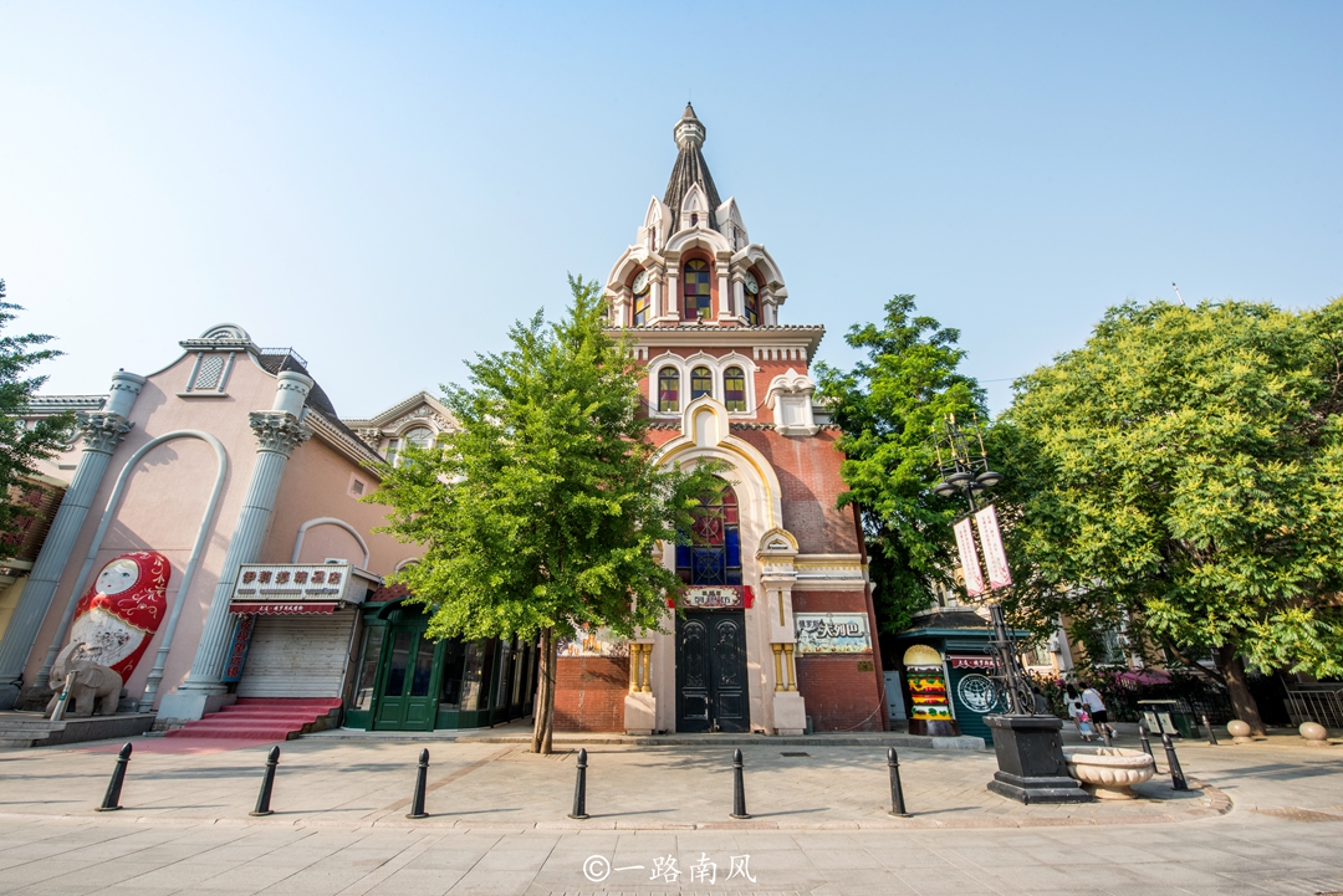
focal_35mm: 14
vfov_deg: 81.3
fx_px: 522
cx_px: 672
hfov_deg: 104.2
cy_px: 448
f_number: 14
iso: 200
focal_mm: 14
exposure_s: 1/100
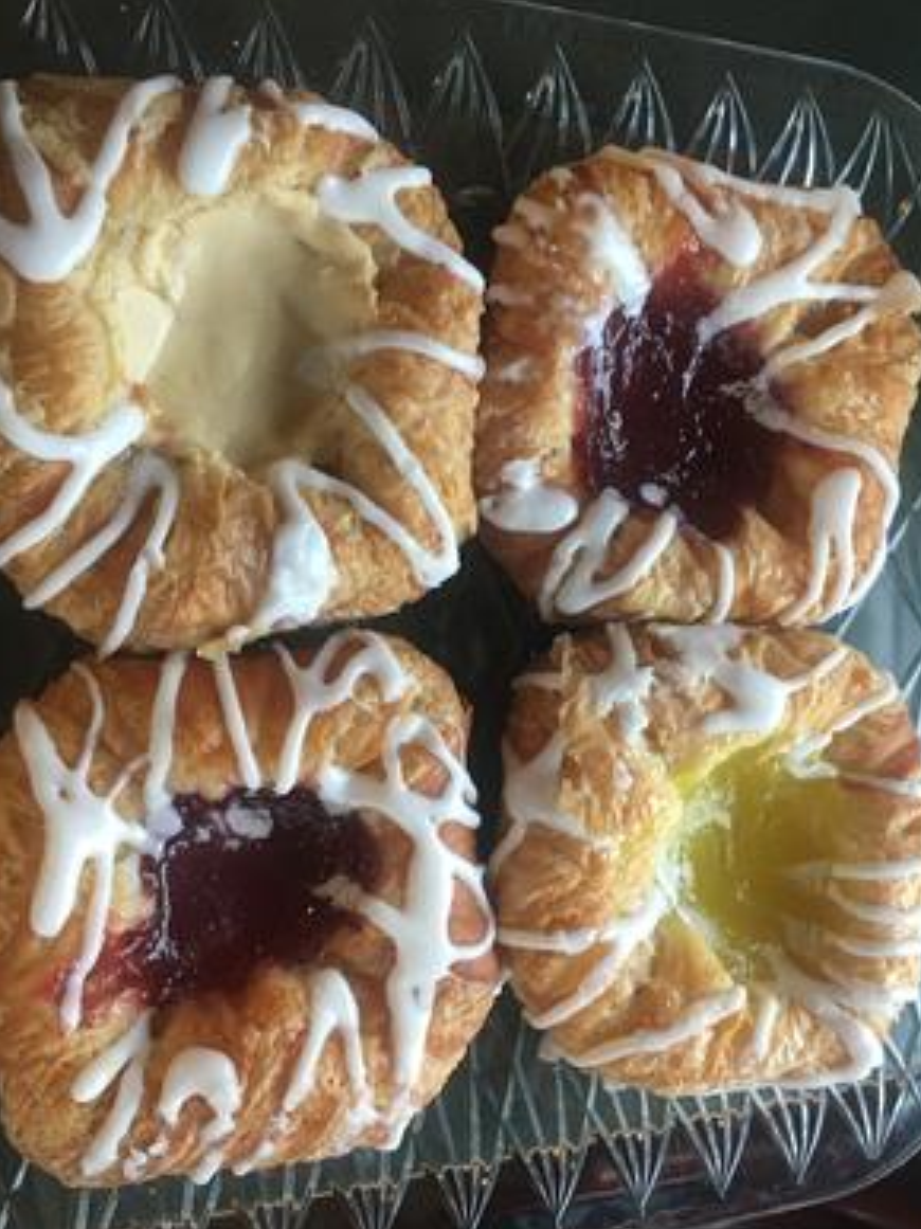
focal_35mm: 33
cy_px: 638
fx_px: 1171
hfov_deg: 42.9
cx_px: 467
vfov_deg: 55.4
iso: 50
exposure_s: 1/15
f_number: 2.2
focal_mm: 4.15
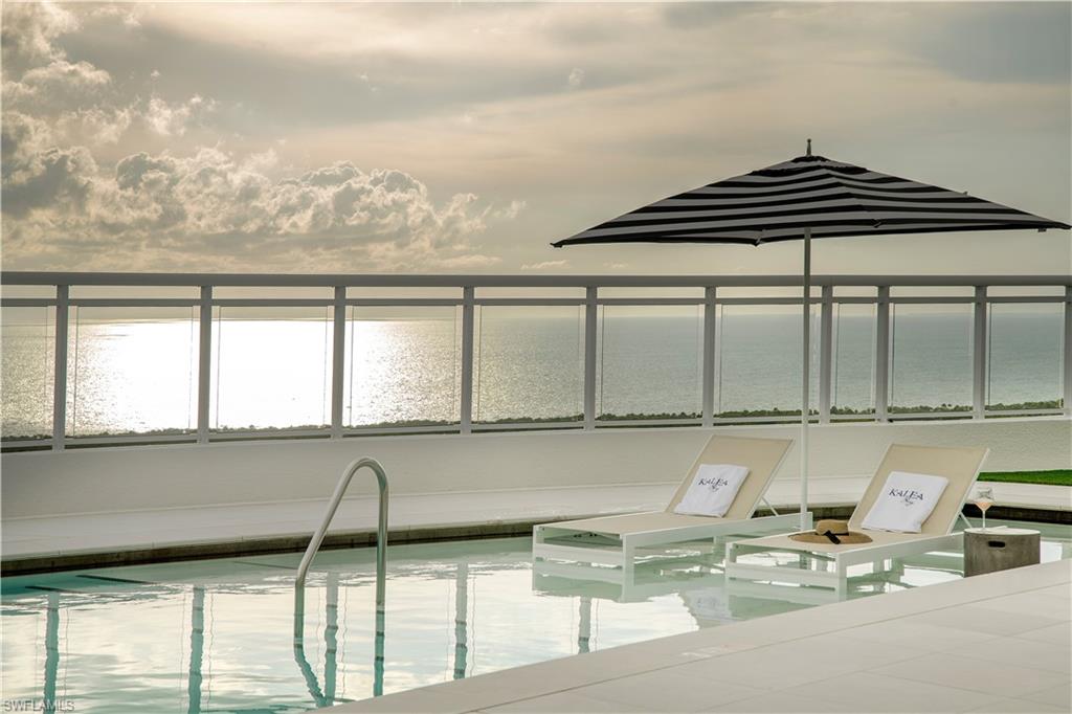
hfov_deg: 28.9
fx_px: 2084
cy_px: 357
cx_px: 536
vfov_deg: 19.4
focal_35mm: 70
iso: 160
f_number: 9
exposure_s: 1/640
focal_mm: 70
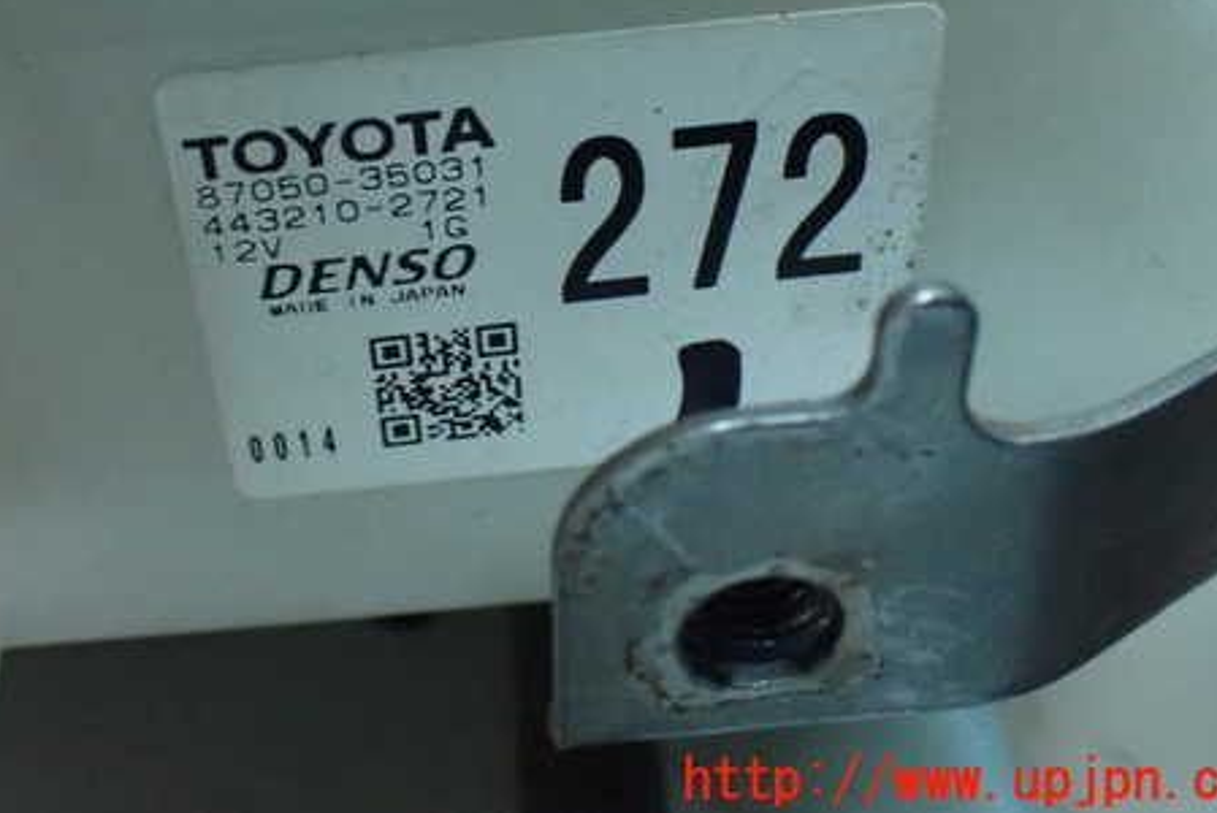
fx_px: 1691
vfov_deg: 26.7
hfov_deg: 39.4
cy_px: 206
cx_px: 482
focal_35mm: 50
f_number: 10
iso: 1250
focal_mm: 6.37
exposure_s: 1/10
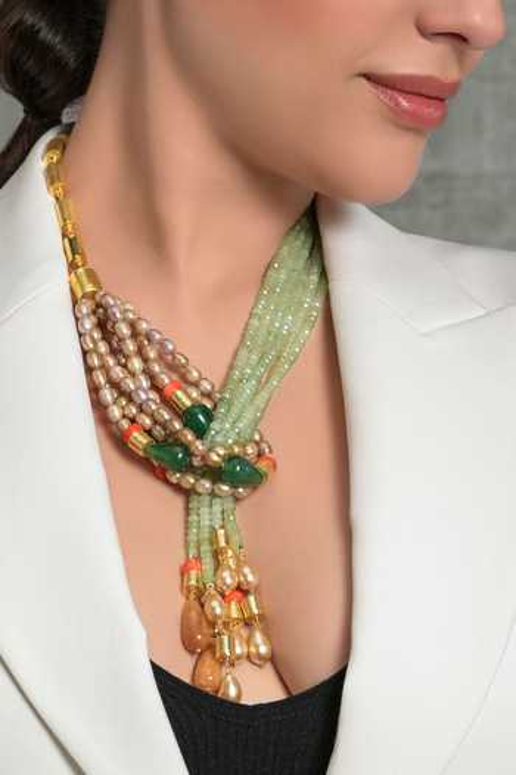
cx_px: 258
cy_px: 388
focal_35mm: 105
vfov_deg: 19.5
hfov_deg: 13.0
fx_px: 2257
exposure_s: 1/125
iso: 100
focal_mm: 105
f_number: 14
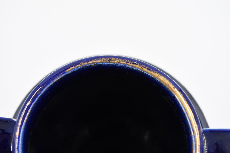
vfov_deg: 26.5
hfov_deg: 38.9
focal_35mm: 51
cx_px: 115
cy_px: 76
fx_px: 326
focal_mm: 34
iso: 320
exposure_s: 1/160
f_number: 5.6
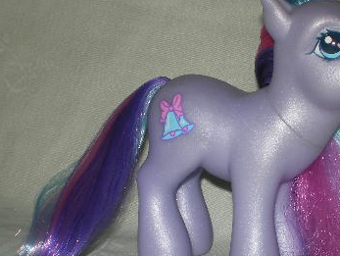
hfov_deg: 27.6
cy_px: 138
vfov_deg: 21.0
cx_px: 217
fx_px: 688
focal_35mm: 70
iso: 64
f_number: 4.6
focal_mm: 6.3
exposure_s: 1/30
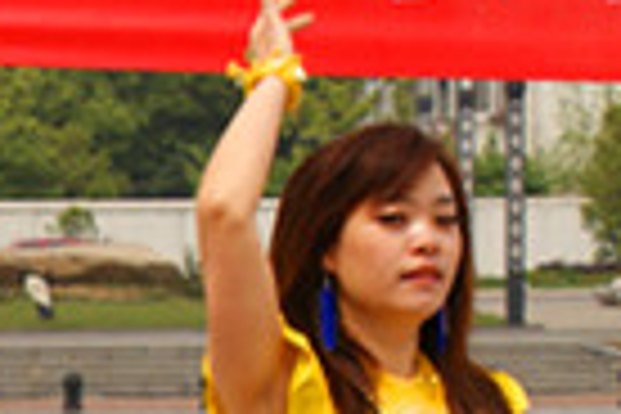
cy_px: 1060
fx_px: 7313
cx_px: -580
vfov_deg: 3.2
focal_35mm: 424
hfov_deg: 4.8
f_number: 9
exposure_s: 1/320
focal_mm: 50
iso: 200
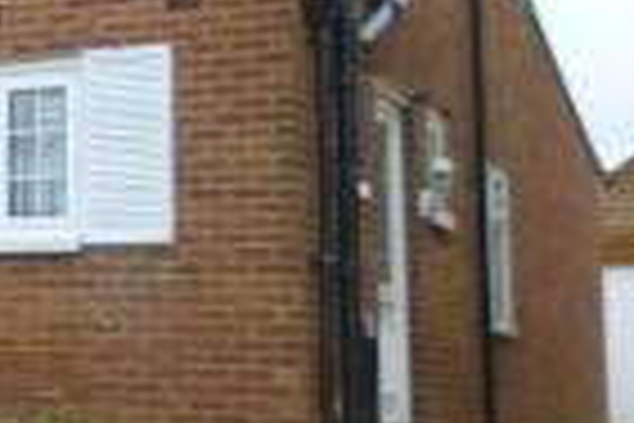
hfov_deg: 17.5
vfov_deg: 13.2
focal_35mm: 103
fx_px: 1814
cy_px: 97
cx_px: -362
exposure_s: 1/320
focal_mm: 4.3
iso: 100
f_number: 2.5
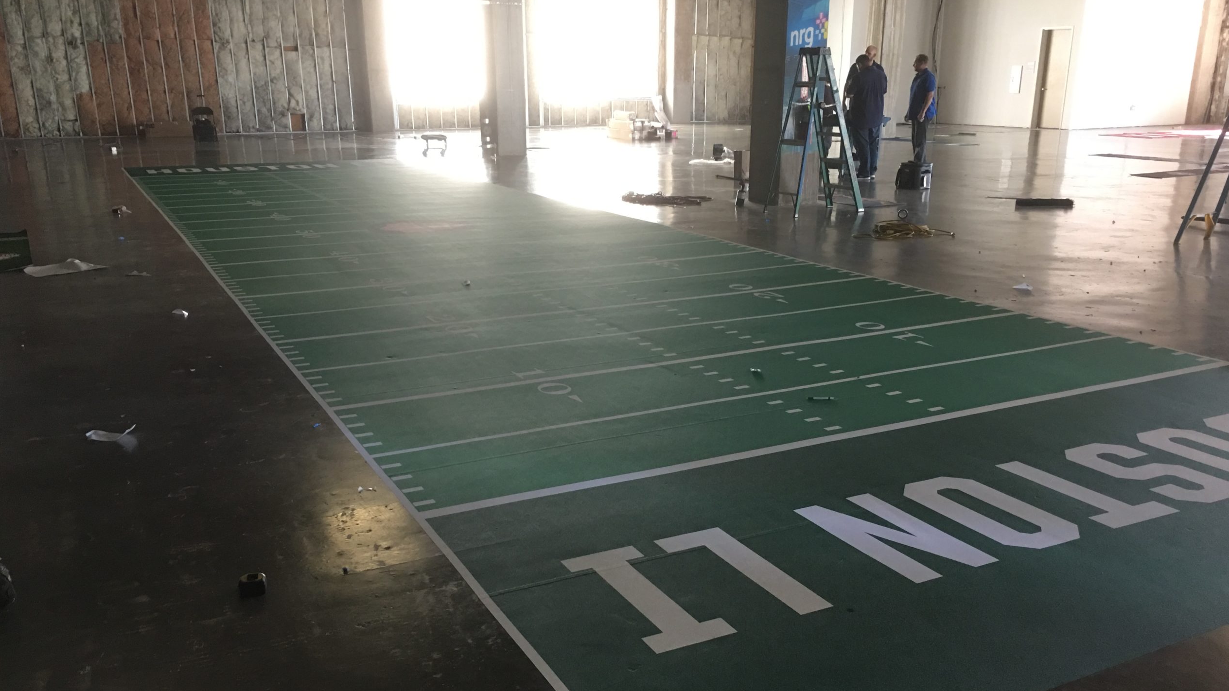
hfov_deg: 61.0
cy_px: 439
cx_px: 621
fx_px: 1043
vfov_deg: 36.4
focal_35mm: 32
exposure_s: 1/15
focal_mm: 4.15
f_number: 2.2
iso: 64
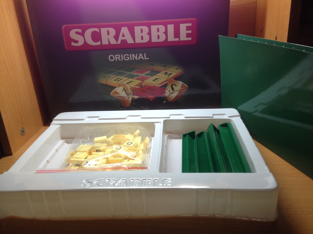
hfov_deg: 55.4
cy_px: 117
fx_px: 298
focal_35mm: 33
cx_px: 156
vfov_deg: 42.9
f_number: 2.4
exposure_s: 1/20
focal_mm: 4.12
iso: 80
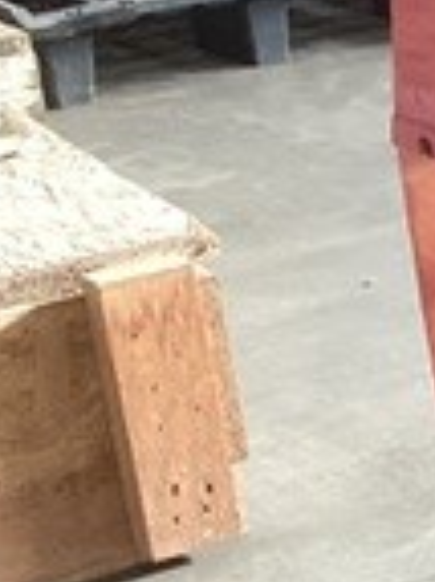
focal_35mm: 139
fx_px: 2332
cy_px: 663
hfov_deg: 9.5
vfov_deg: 13.9
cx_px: 1029
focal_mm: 3.3
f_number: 2.4
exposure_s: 1/60
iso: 160
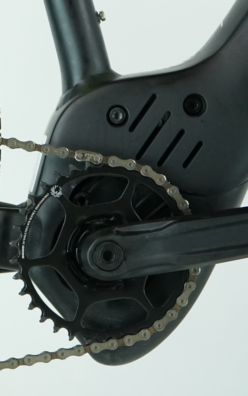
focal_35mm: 176
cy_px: 134
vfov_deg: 11.9
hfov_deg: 7.3
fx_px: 1903
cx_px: -160
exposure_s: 1/200
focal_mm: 63
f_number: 5.6
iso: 2000
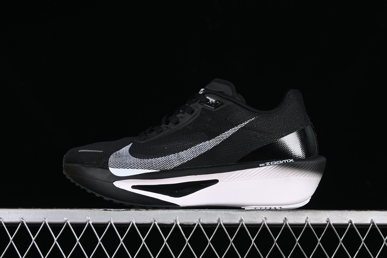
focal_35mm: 75
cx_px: 194
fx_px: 806
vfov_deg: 18.2
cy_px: 129
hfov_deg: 27.0
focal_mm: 50
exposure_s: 1/60
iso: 160
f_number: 6.3
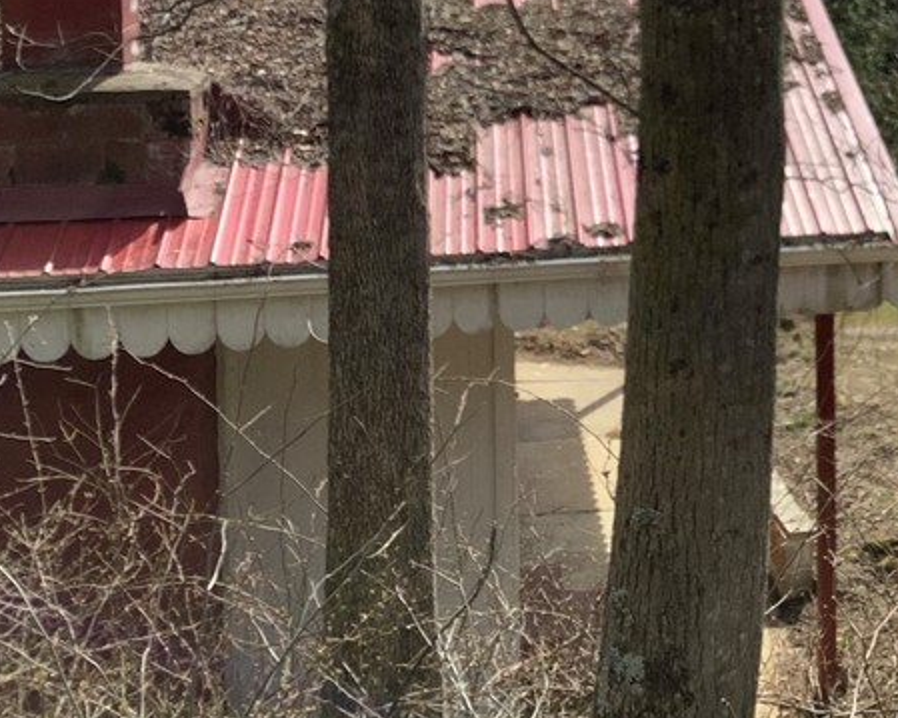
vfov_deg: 21.5
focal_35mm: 69
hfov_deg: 26.2
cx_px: 884
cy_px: 20
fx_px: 1833
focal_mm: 3.3
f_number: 2.4
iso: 25
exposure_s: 1/1006
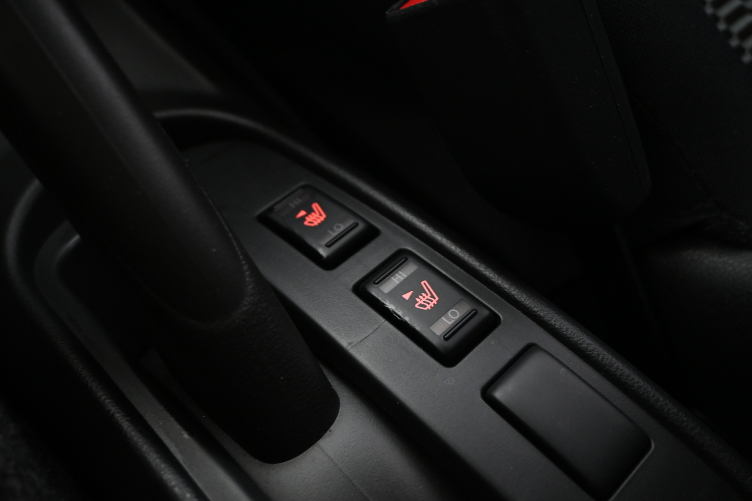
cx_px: 387
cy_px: 243
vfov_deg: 40.5
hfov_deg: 57.9
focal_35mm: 33
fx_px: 679
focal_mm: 21
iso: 1600
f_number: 4
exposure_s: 1/6
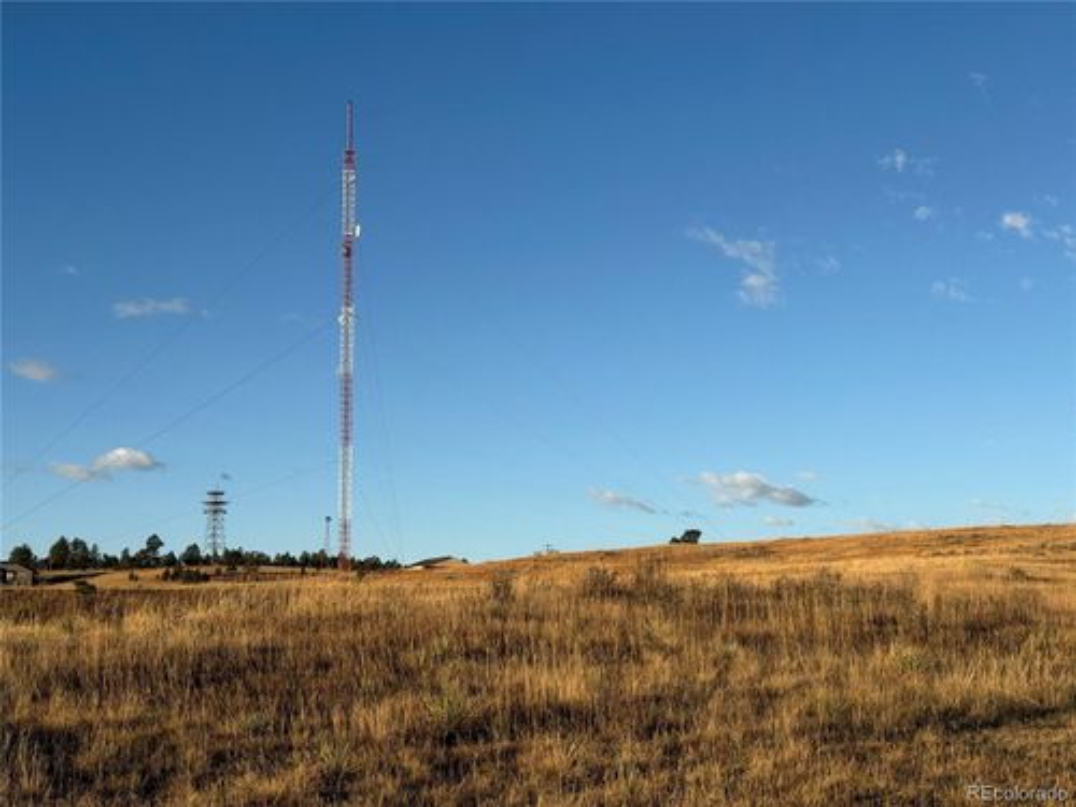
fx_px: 1492
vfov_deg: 30.3
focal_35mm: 48
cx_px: 538
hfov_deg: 39.7
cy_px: 404
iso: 64
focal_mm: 6.76
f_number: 1.78
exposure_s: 1/2865
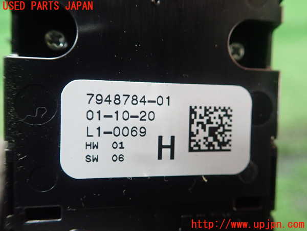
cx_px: 154
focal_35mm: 30
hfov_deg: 60.0
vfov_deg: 46.8
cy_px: 116
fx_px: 266
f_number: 2.3
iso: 500
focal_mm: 5.5
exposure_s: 1/125
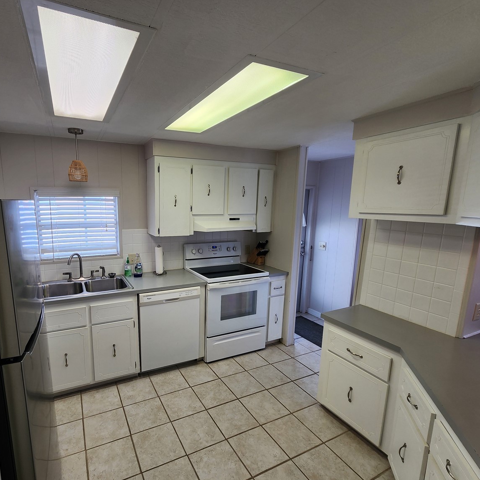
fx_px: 251
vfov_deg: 87.4
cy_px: 250
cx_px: 188
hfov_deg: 86.1
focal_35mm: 16
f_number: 2.2
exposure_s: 1/60
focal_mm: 2.2
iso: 64
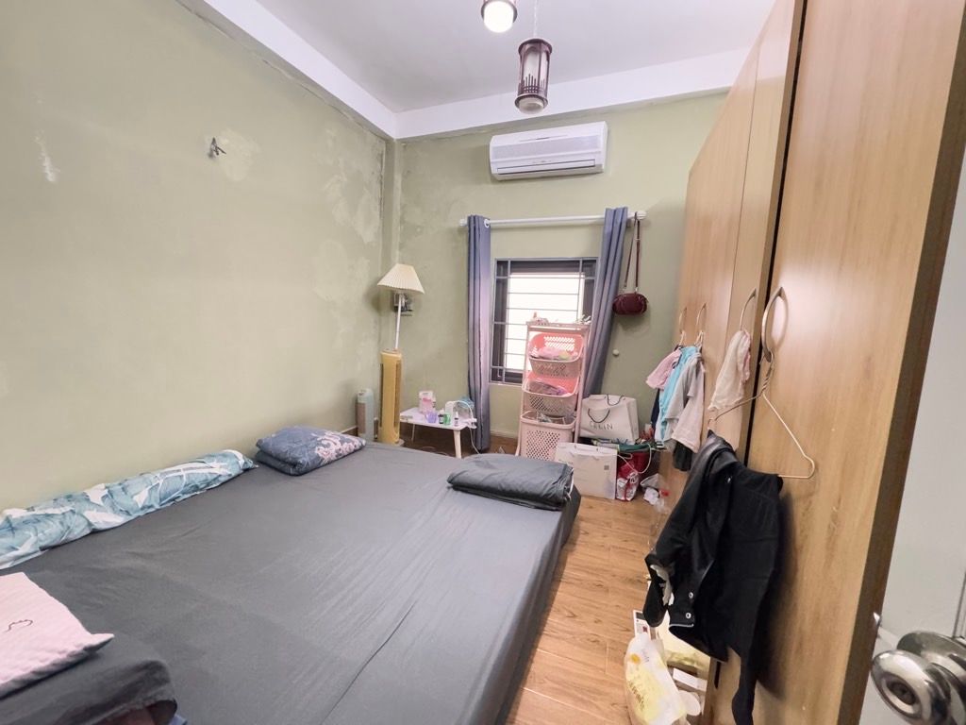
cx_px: 483
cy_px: 362
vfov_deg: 85.7
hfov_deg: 102.1
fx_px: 391
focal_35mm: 14
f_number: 2.2
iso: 1000
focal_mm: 2.22
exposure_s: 1/33
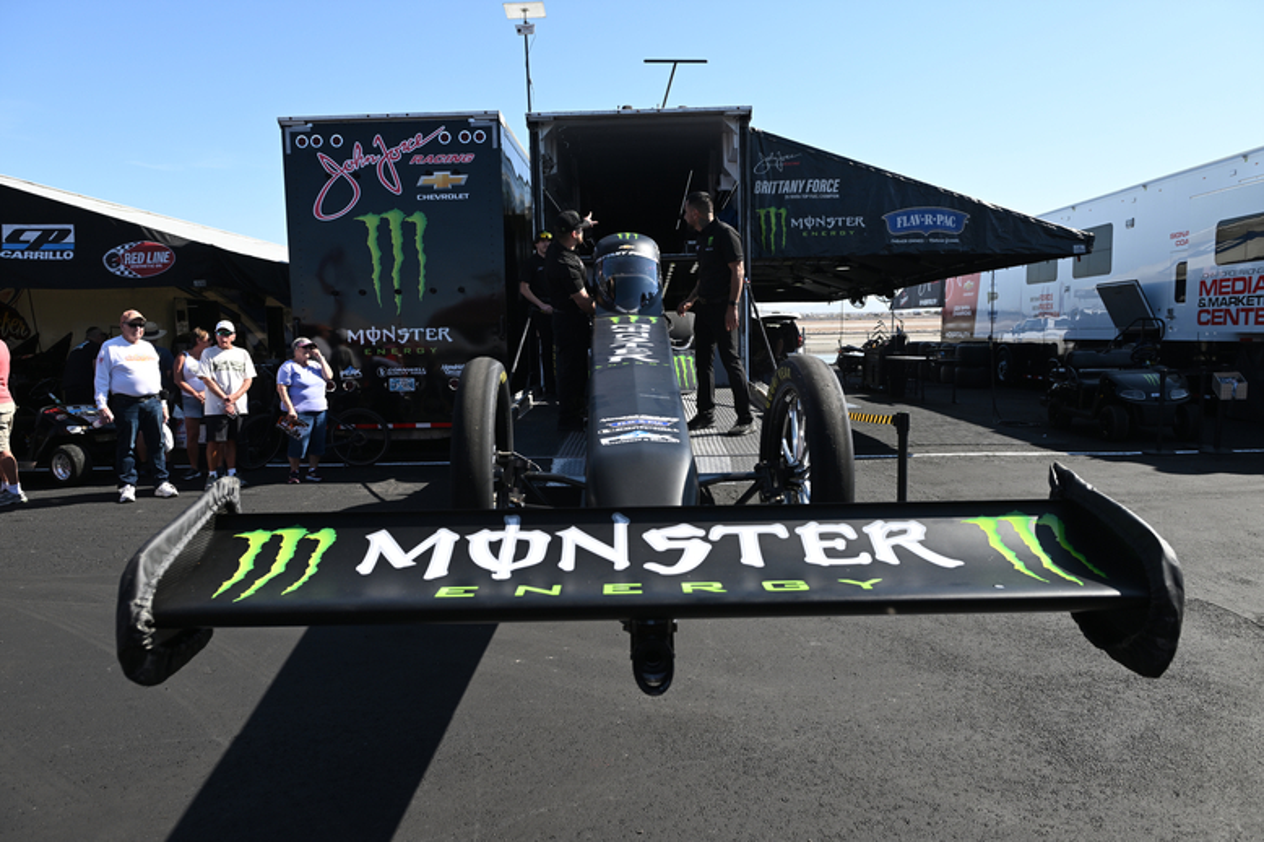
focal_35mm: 24
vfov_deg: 53.1
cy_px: 421
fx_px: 842
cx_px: 632
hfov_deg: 73.8
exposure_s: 1/500
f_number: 5.6
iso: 200
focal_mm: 24
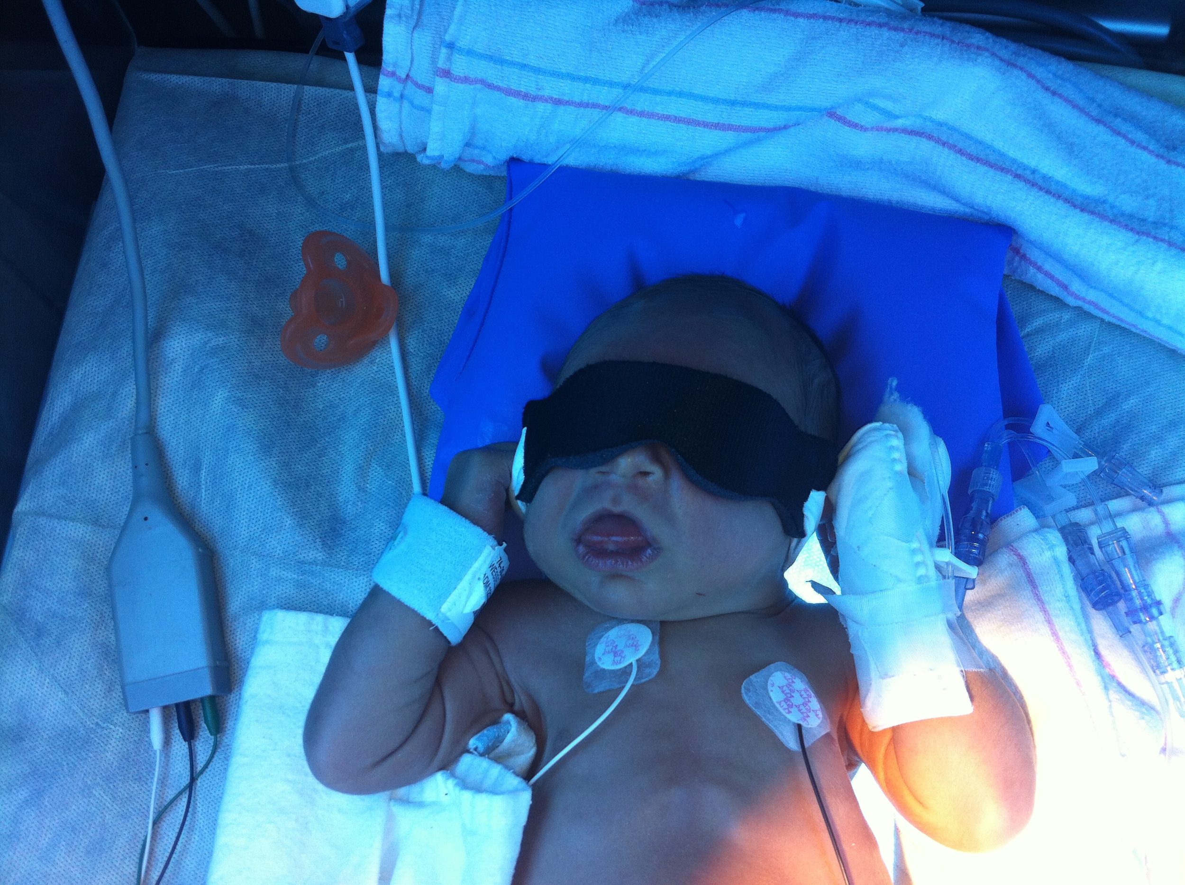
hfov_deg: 52.7
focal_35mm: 35
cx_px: 592
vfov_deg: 40.6
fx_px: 1196
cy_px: 442
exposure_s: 1/120
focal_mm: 3.85
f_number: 2.8
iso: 80
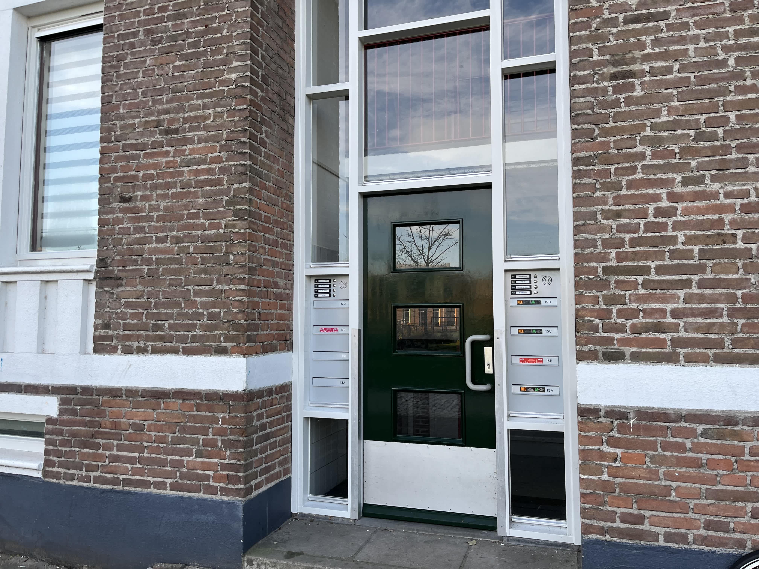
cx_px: 380
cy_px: 284
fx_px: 570
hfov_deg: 67.3
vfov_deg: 53.1
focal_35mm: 26
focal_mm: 5.1
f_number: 1.6
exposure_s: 1/421
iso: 50
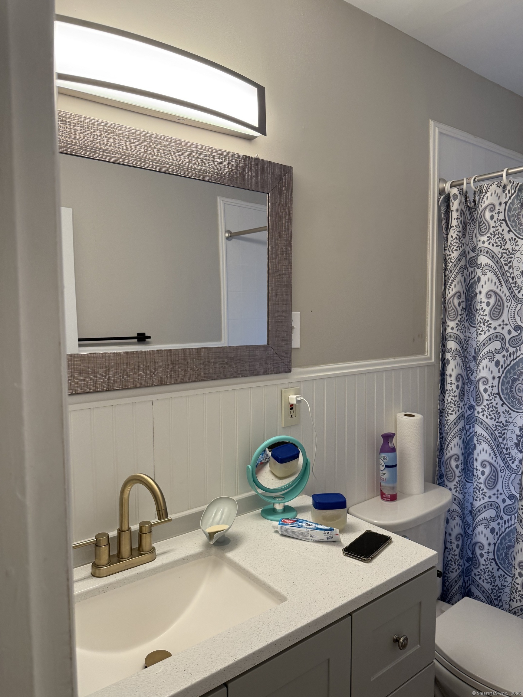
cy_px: 348
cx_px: 262
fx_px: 483
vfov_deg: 71.6
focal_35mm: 24
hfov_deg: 56.8
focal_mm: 6.76
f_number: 1.78
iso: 125
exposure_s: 1/120
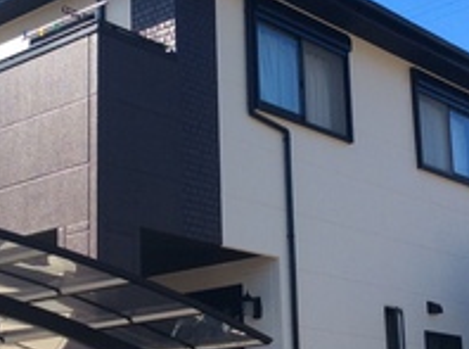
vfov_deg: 18.1
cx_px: 189
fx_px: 1093
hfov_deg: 24.2
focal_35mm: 81
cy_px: 193
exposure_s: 1/681
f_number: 2.4
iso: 32
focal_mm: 3.3
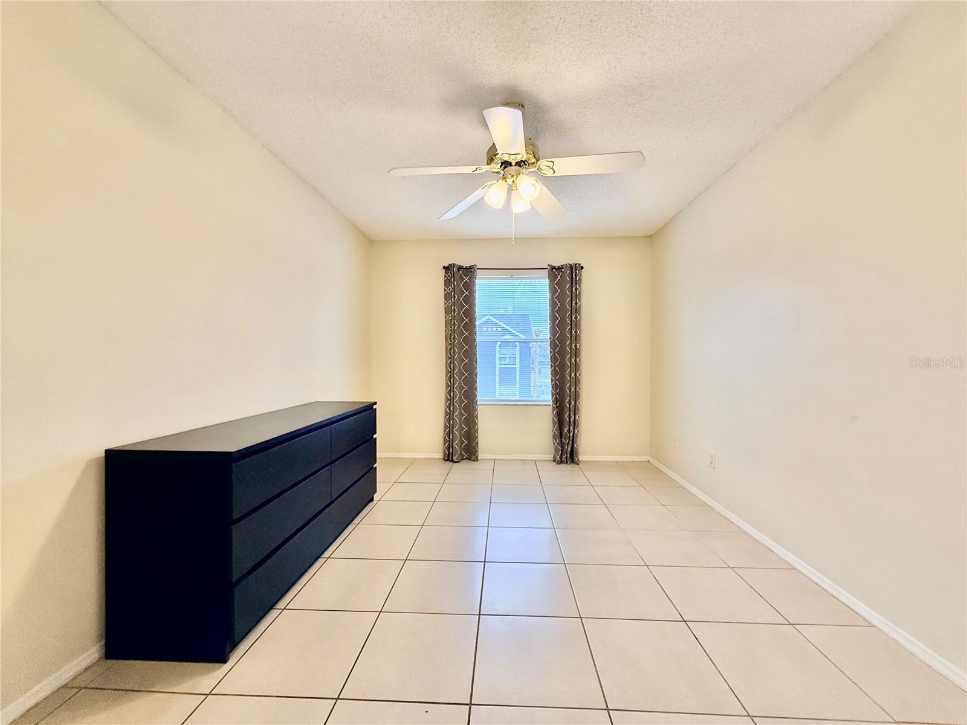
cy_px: 362
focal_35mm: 14
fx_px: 391
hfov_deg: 102.1
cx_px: 484
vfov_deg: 85.7
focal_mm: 2.22
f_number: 2.2
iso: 200
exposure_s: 1/122
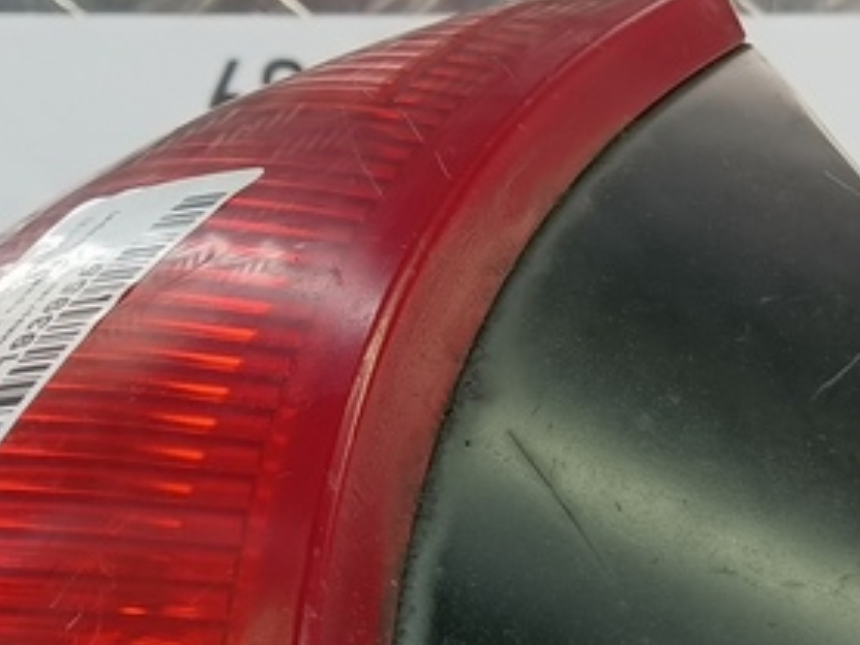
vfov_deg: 17.1
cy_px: 602
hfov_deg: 23.0
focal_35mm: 85
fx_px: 2113
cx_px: 497
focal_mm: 4.11
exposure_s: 1/50
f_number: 1.6
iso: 94
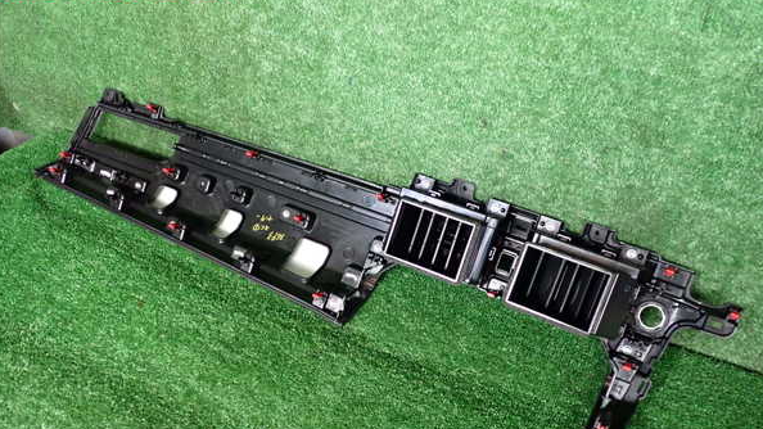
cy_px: 262
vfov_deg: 35.5
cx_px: 379
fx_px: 668
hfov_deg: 59.5
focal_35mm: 33
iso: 640
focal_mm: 5.4
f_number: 2.3
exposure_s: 1/30
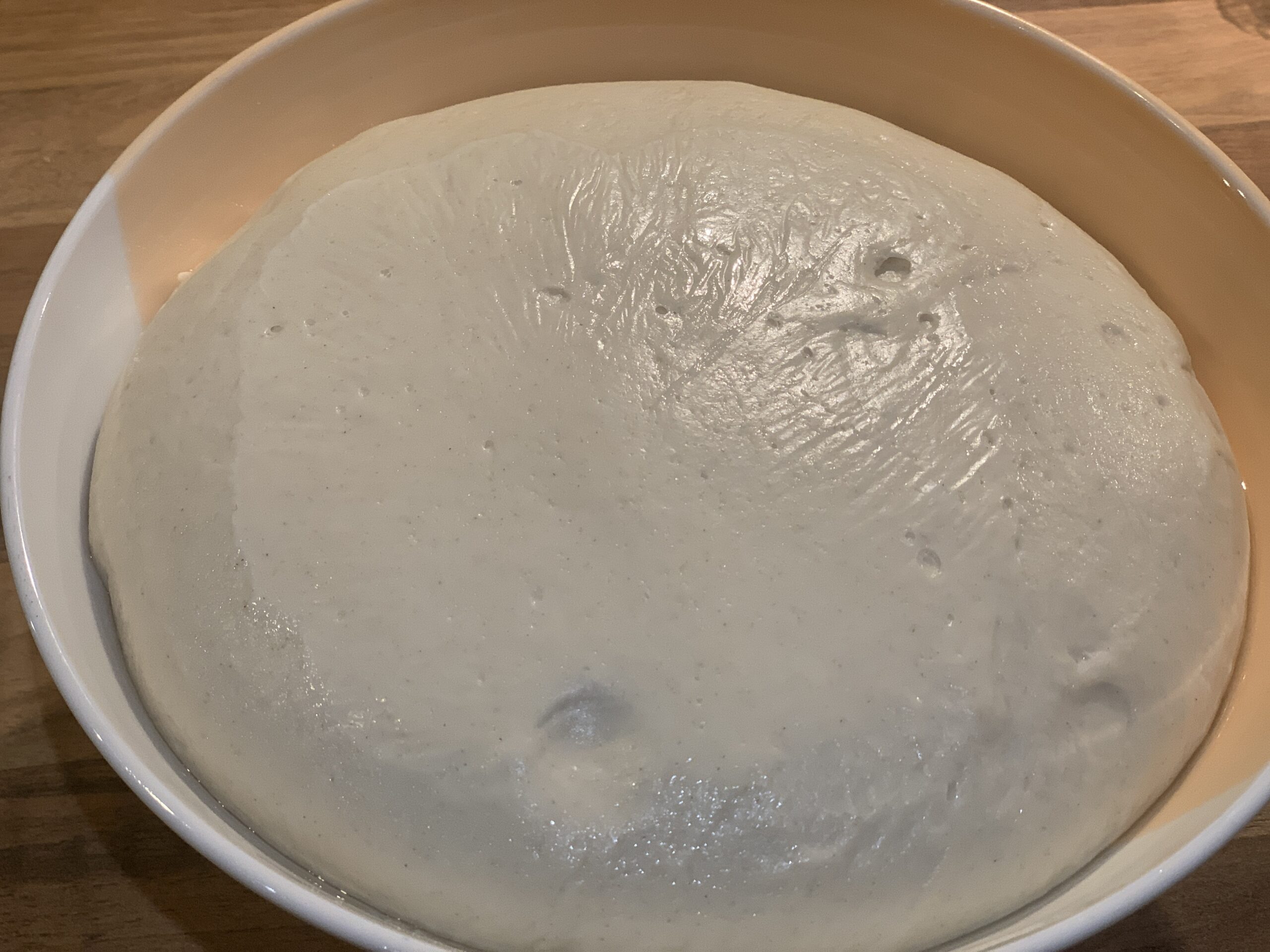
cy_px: 476
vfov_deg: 28.0
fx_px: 1908
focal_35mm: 52
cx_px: 635
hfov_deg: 36.8
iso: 80
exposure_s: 1/50
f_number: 2.4
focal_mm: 6
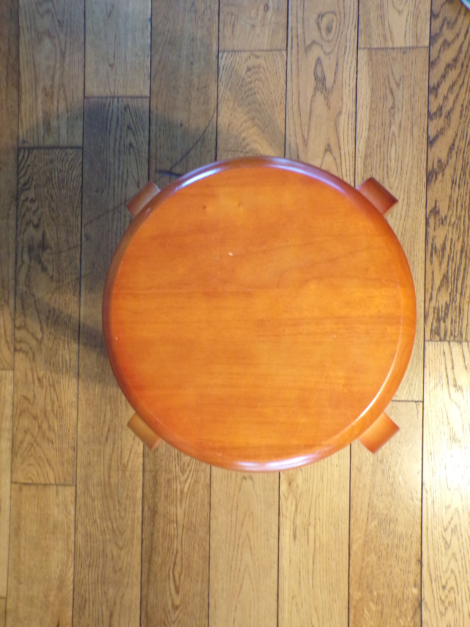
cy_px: 314
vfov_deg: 56.8
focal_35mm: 32
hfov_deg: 44.2
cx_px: 235
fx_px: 579
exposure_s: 1/20
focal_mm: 5.8
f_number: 3.2
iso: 385
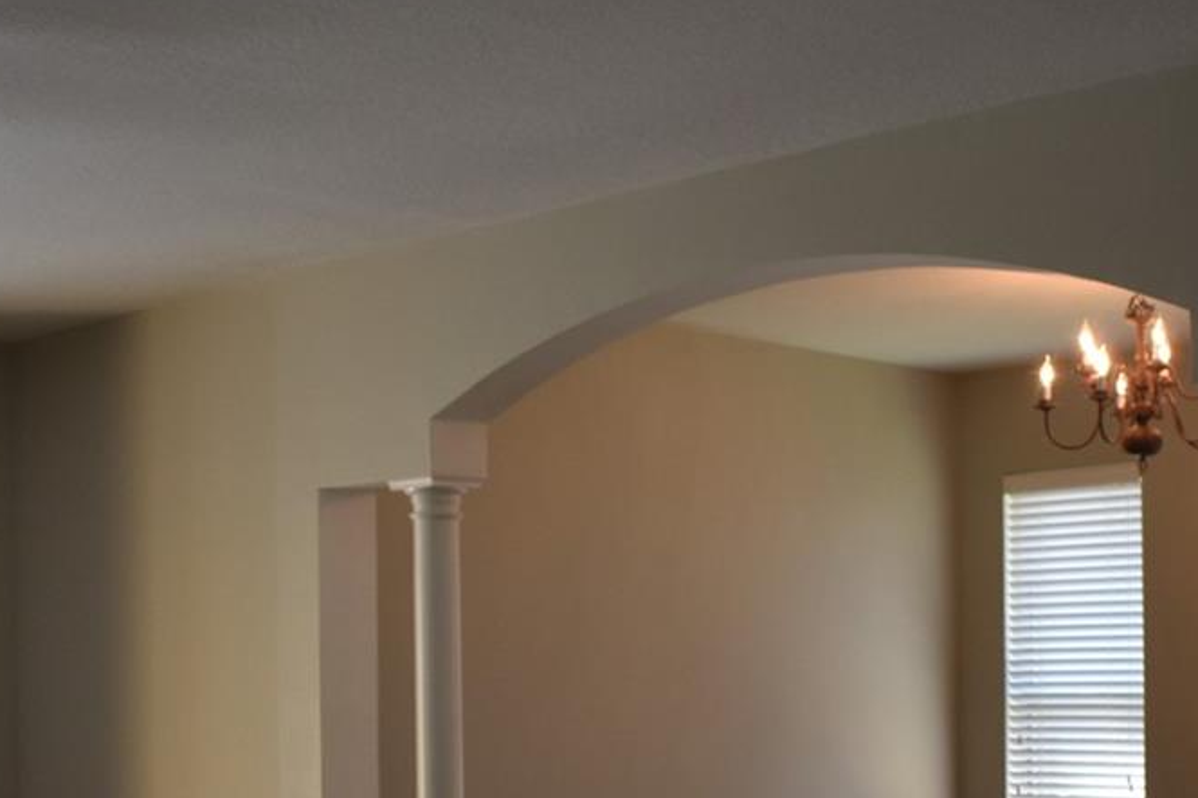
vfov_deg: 20.4
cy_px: 737
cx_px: 753
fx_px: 2162
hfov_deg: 30.8
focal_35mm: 65
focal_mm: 18
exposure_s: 1/250
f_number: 3.5
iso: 500
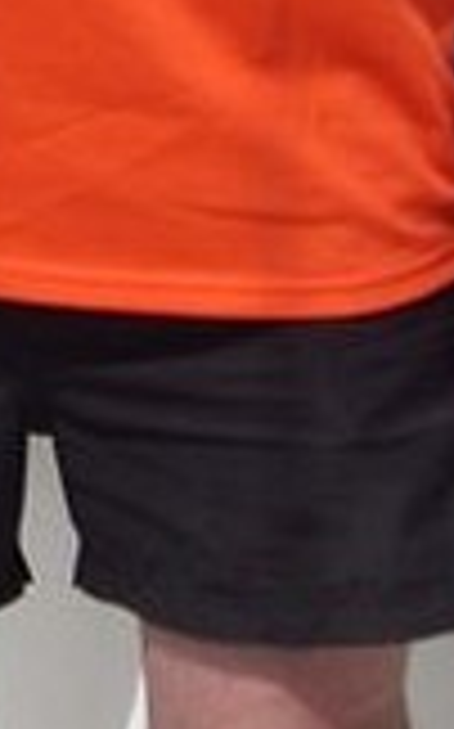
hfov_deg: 5.9
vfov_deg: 9.1
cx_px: -139
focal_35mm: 222
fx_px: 4403
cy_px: -500
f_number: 6.9
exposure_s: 1/177
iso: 64
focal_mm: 9
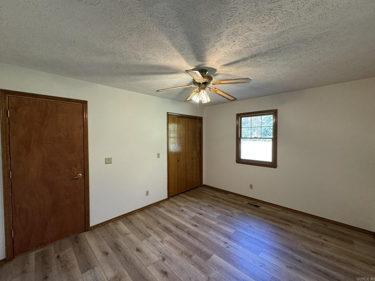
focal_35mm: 14
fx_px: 152
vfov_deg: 85.7
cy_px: 140
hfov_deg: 102.1
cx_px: 188
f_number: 2.2
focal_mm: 2.22
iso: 200
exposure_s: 1/60
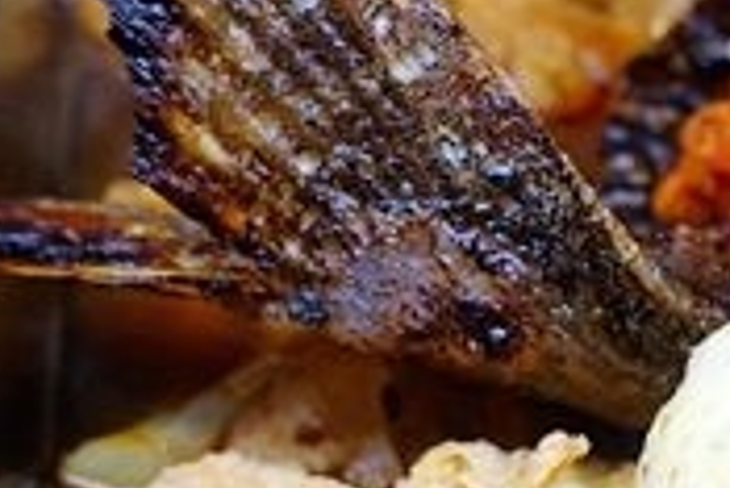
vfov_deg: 15.1
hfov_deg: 21.2
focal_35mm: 89
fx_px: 1806
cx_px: 889
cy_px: 503
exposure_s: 1/80
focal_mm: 8.8
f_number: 3.2
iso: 125
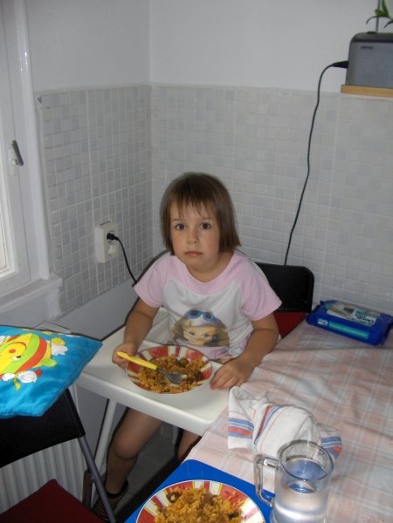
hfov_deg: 40.7
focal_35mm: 35
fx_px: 530
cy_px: 262
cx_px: 196
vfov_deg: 52.6
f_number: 2.6
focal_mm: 5.8
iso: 100
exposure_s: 1/60
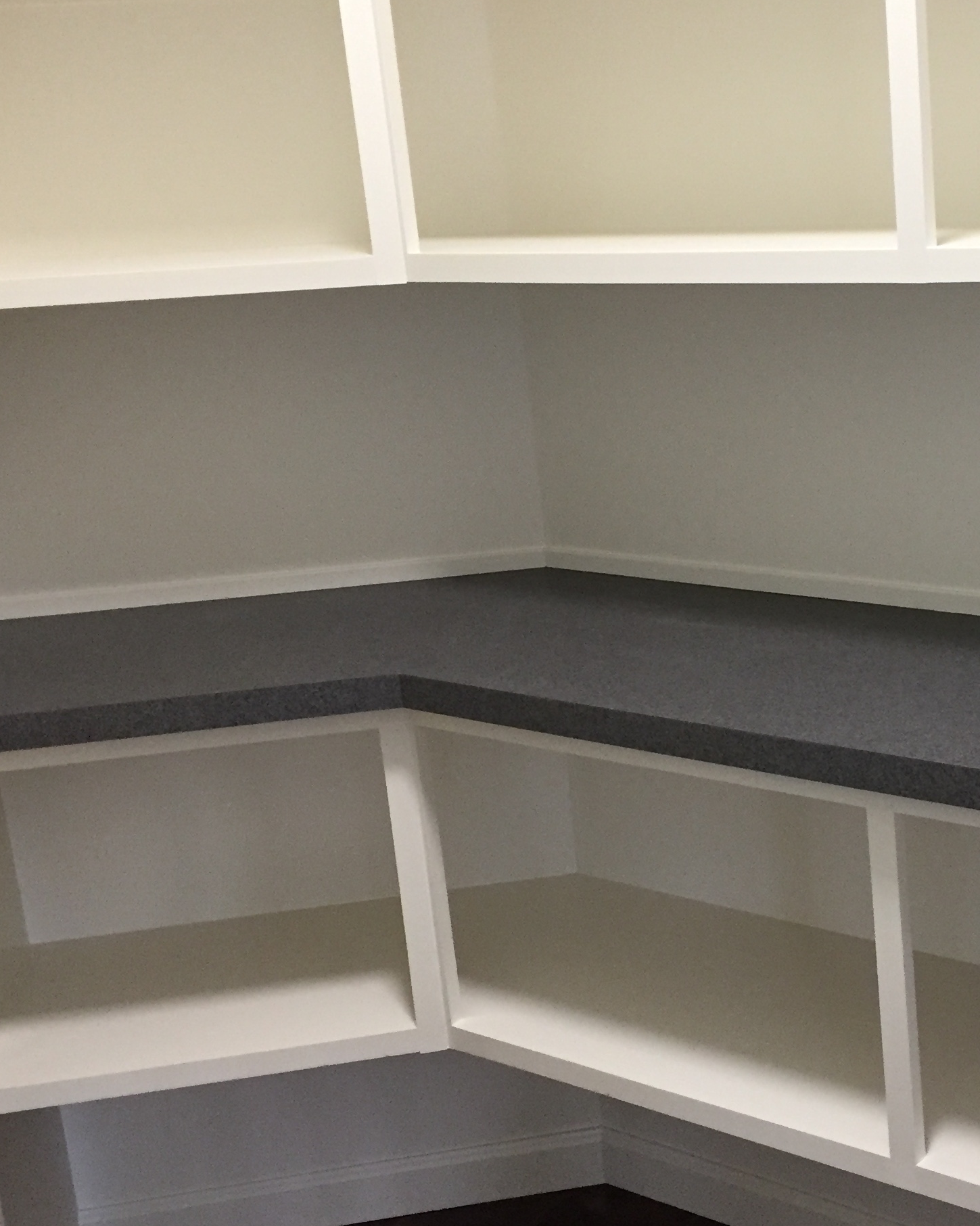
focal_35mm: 51
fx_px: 1849
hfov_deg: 28.8
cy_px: 627
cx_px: 829
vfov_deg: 36.7
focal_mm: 4.15
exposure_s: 1/30
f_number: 2.2
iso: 200
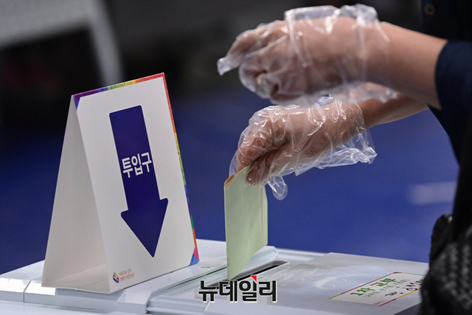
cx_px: 236
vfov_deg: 6.0
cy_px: 158
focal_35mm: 230
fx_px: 3016
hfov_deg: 8.9
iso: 4000
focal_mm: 230
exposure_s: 1/320
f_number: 5.3
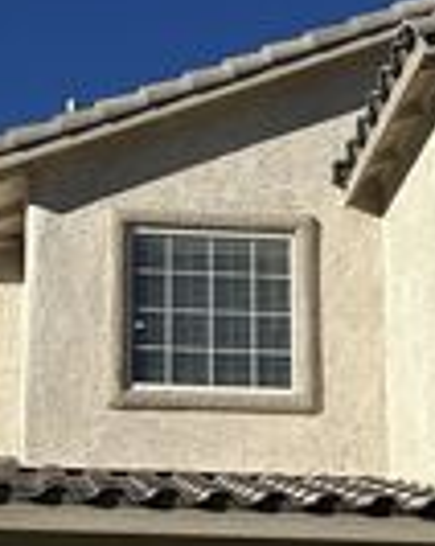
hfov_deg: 17.4
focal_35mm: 88
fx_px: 1419
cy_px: 519
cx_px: 135
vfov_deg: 21.2
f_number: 1.78
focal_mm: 6.86
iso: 80
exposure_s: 1/8929
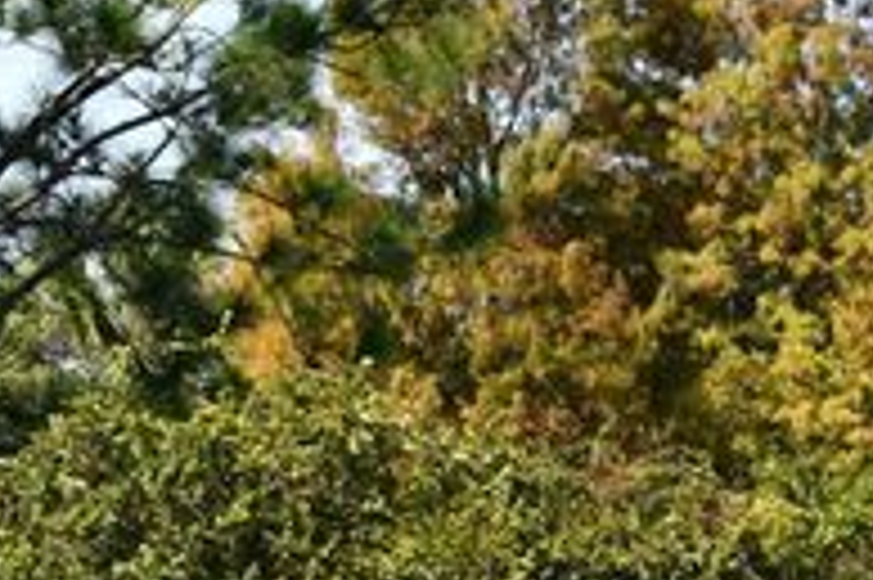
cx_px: 1206
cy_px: 836
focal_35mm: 192
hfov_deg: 10.4
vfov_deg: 7.0
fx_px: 4652
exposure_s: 1/250
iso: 100
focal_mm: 29
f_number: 8
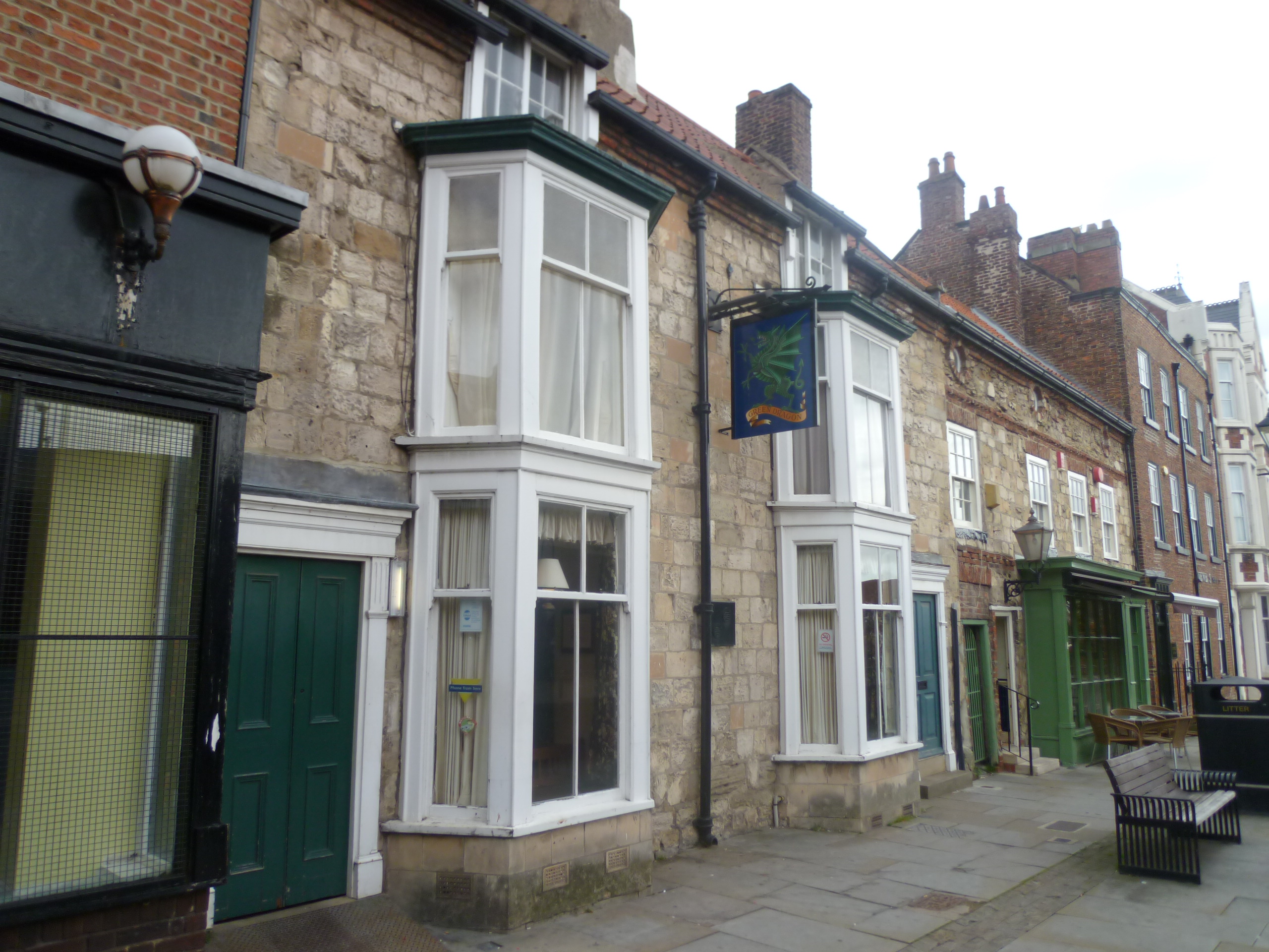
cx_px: 634
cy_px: 476
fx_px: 880
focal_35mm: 24
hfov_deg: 71.6
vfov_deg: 56.8
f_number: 2.2
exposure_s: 1/400
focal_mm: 4.3
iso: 80
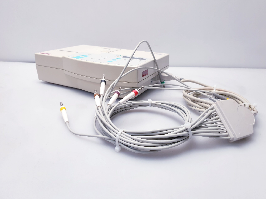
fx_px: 200
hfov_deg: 67.3
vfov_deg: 53.1
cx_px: 133
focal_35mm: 26
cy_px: 100
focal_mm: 4.3
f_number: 2.4
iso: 64
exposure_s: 1/50
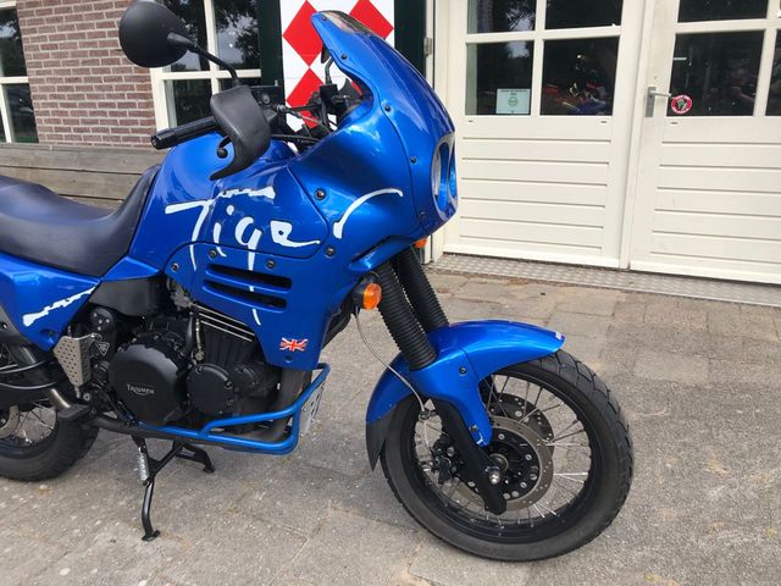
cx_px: 390
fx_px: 632
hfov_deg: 63.4
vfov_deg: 49.7
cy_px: 293
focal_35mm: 28
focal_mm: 3.99
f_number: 1.8
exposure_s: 1/480
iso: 20
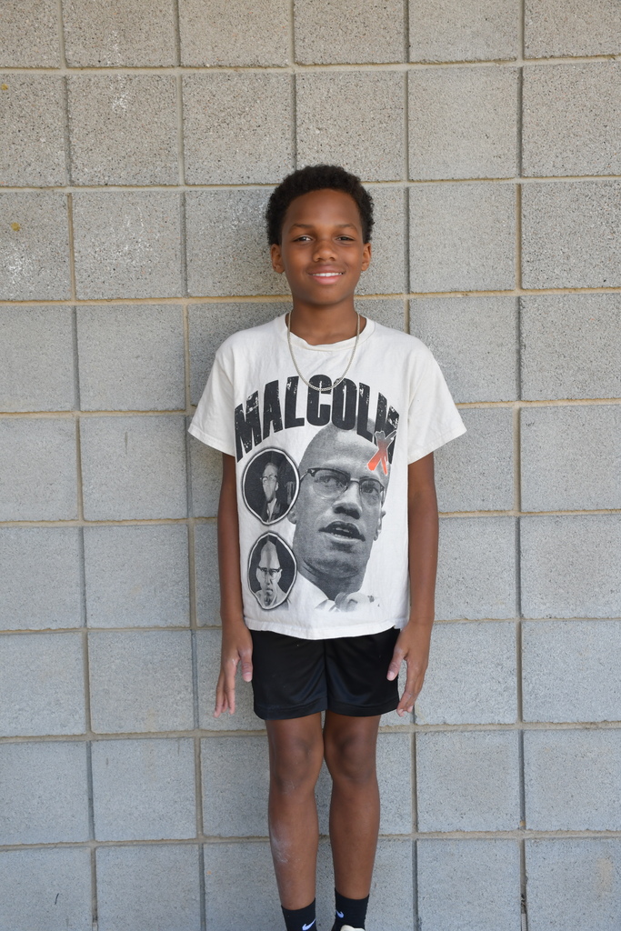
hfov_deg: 29.9
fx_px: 1164
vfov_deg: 43.6
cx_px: 310
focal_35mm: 45
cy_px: 466
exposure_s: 1/250
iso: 400
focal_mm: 30
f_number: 5
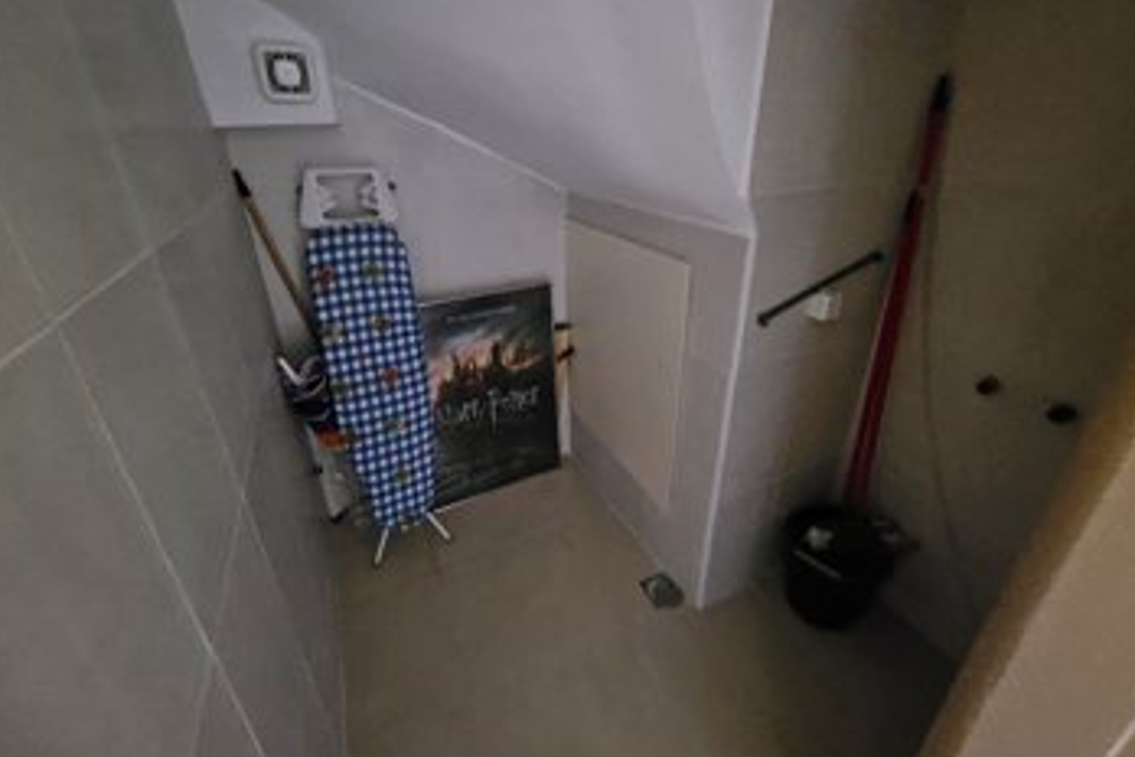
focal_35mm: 14
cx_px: 568
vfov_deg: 81.0
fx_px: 441
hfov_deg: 104.3
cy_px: 339
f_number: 2.2
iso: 2500
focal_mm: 2.2
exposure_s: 1/25
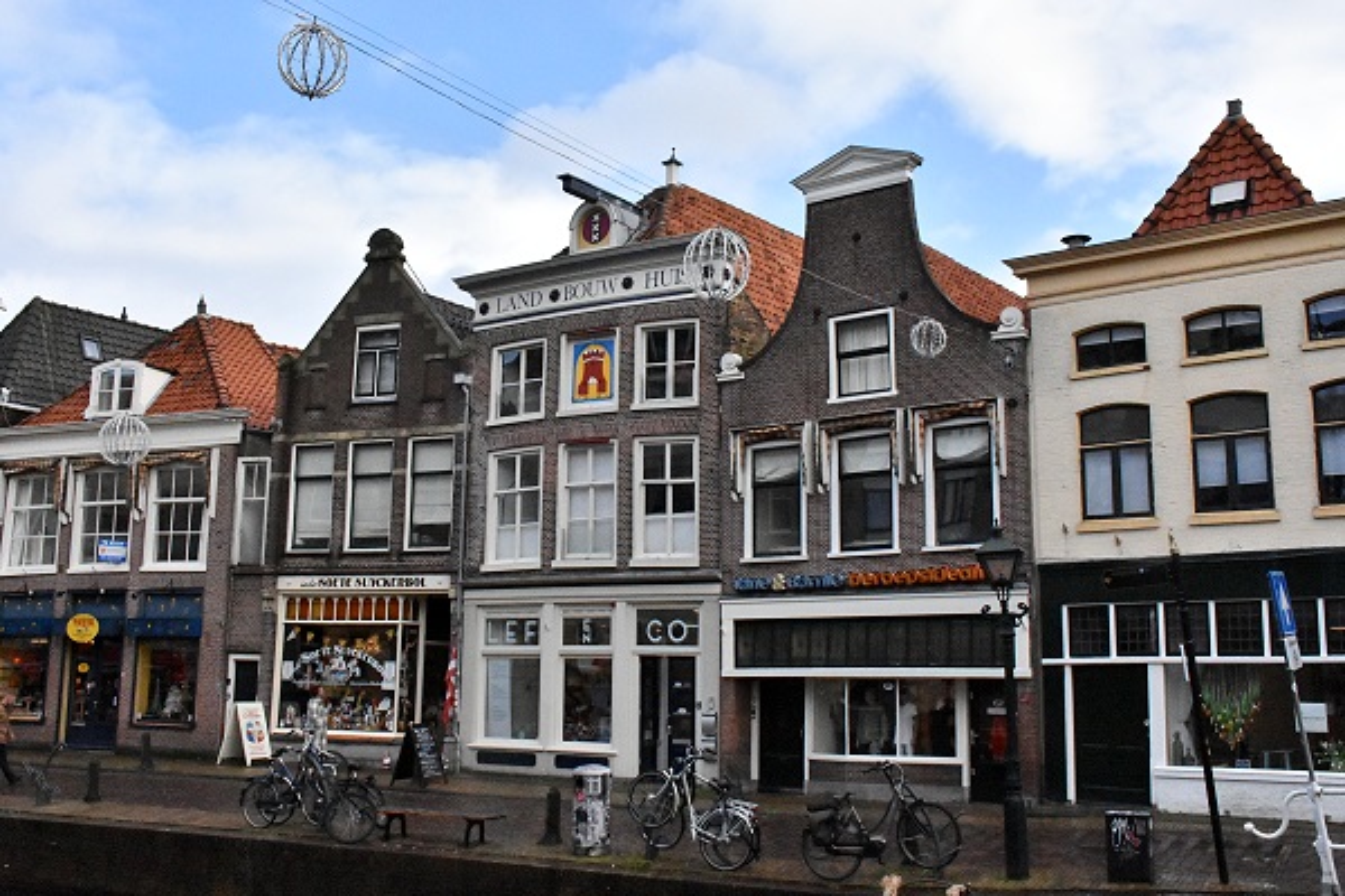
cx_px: 672
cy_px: 448
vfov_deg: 38.4
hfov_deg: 55.1
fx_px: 1289
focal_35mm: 34
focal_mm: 23
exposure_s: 1/8000
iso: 8000
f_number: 11
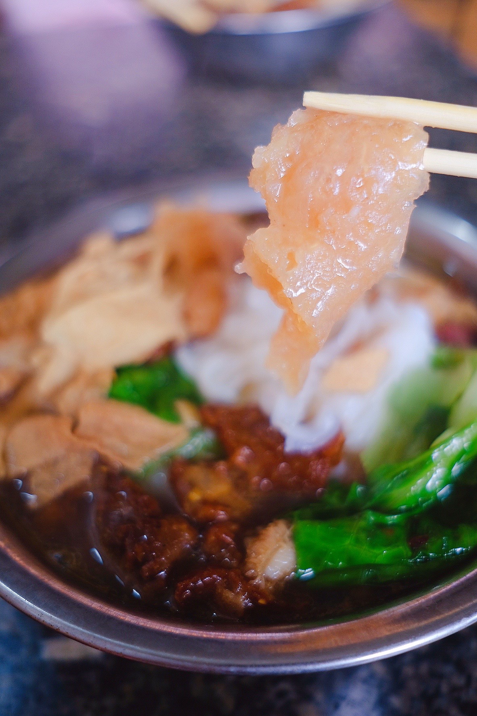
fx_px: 696
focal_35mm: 35
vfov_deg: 54.4
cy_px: 358
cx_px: 238
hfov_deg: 37.9
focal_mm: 23
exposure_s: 1/100
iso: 320
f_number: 2
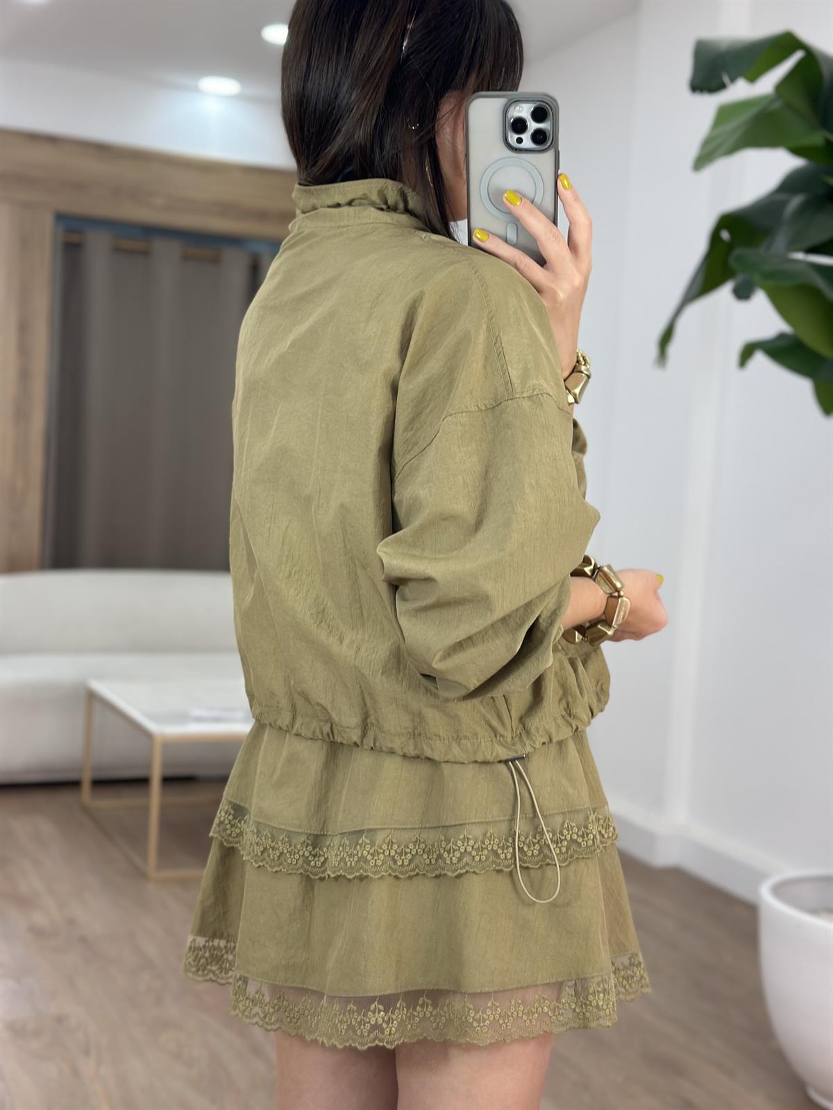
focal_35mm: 48
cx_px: 416
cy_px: 555
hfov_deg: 30.3
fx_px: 1540
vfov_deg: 39.7
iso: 80
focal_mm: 6.86
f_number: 1.78
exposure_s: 1/167
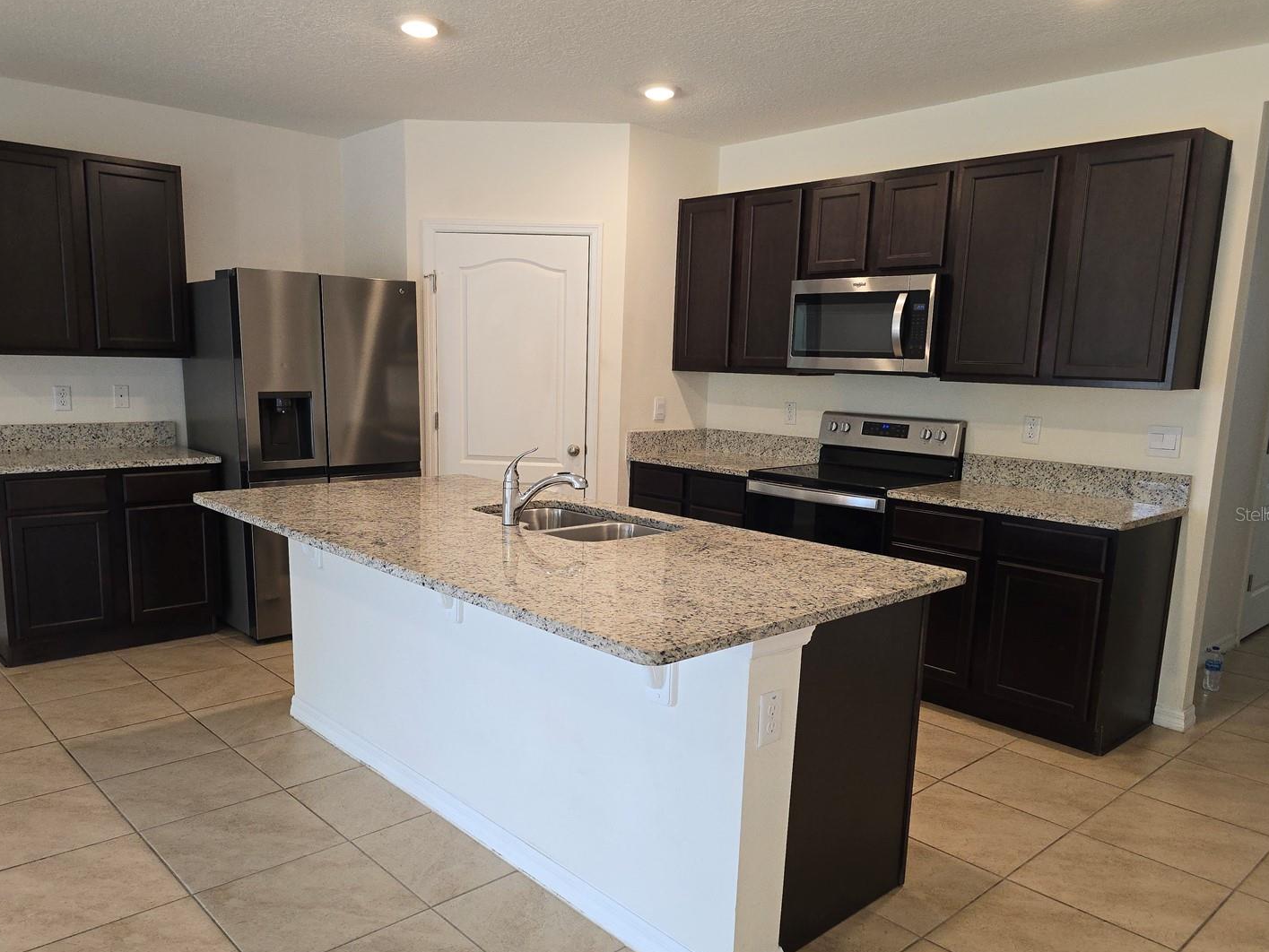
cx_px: 603
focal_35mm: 26
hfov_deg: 67.2
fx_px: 953
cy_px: 514
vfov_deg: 53.0
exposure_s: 1/120
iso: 200
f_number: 1.7
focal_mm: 6.3
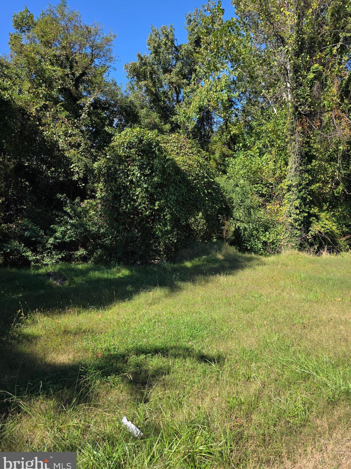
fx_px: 324
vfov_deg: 71.6
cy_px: 233
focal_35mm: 24
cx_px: 180
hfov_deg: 56.8
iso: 80
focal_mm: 6.3
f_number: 1.7
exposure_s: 1/2456
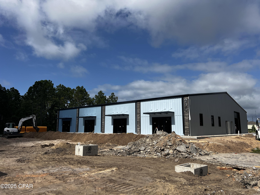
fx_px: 195
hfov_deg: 67.3
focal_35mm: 26
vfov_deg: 53.1
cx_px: 130
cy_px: 98
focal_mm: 5.7
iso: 50
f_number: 1.5
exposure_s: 1/6993
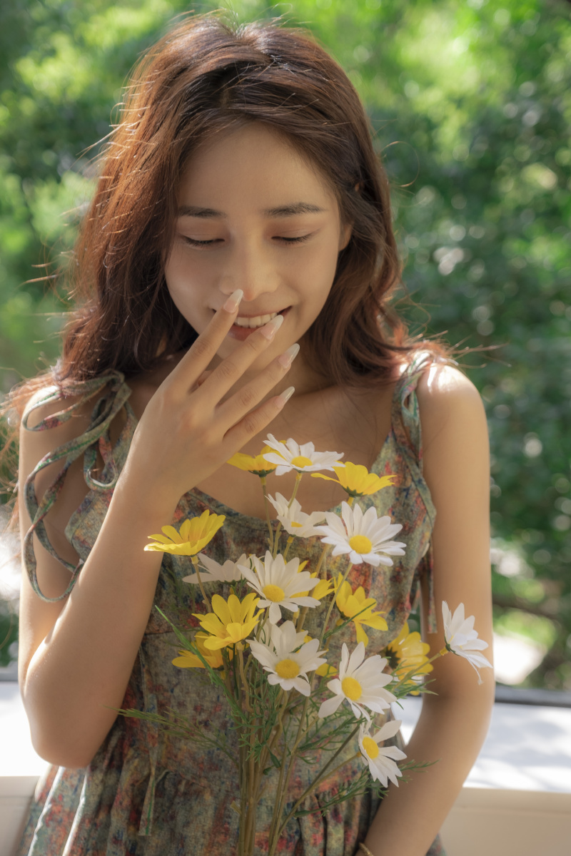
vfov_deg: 37.5
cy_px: 428
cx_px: 286
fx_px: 1261
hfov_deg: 25.5
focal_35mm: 53
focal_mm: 35.3
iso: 200
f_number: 2.8
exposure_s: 1/160
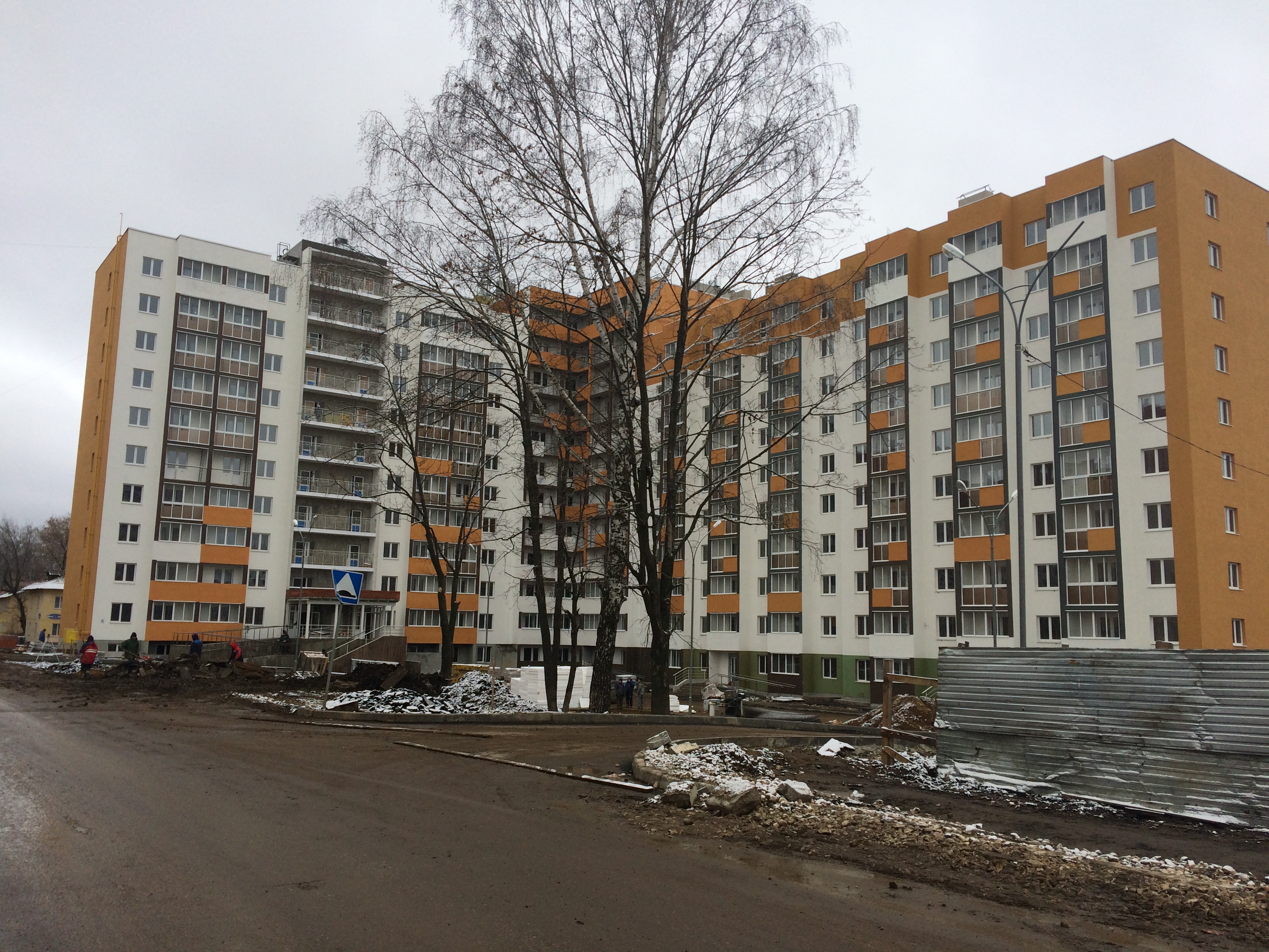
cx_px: 634
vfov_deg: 48.2
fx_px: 1063
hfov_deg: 61.7
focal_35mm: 29
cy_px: 476
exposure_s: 1/488
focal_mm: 4.15
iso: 32
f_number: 2.2
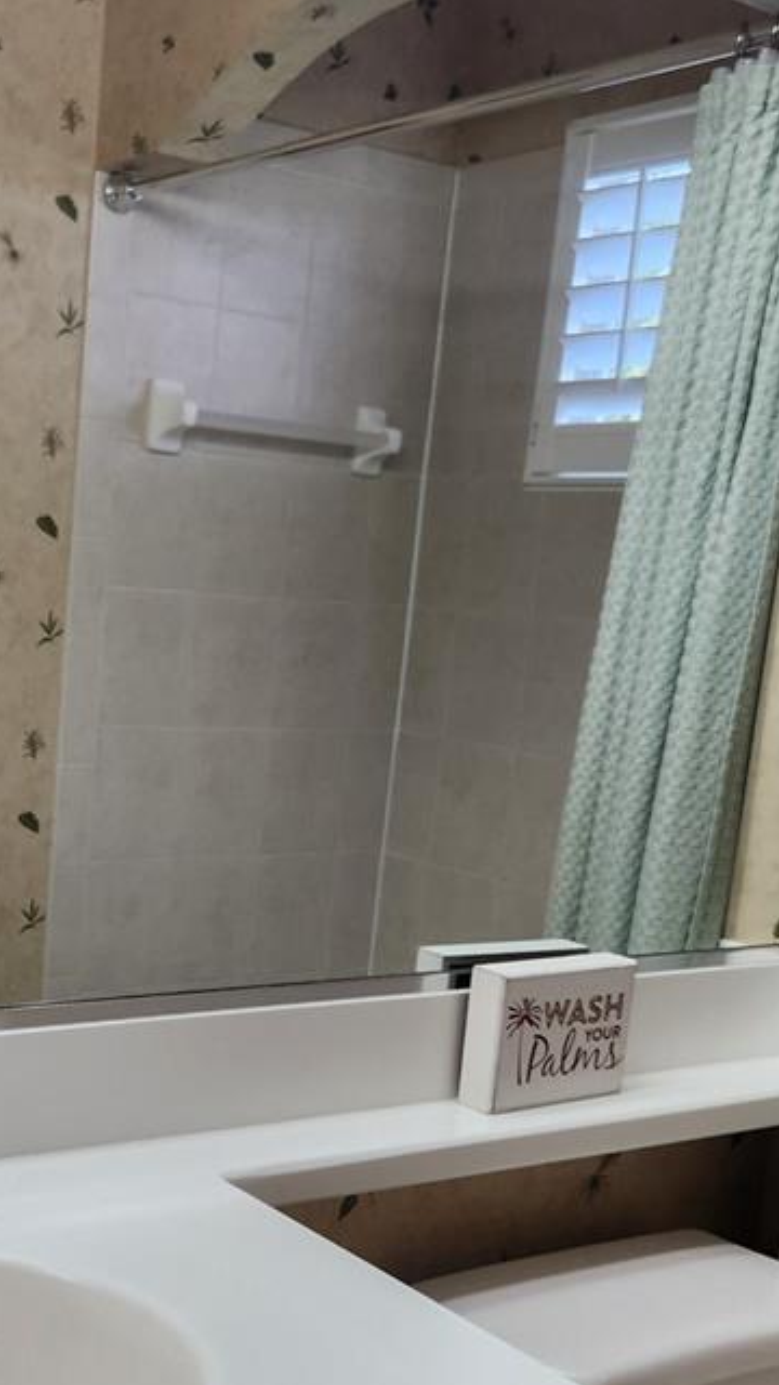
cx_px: 130
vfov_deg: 43.3
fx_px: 1726
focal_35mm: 47
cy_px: 881
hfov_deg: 24.9
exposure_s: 1/180
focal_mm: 5.4
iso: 125
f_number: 1.8
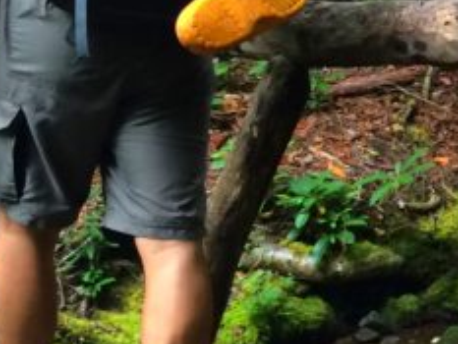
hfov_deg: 13.6
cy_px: 57
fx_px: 1747
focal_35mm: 132
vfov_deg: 11.2
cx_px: 792
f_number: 2.2
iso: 50
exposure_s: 1/30
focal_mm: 4.12
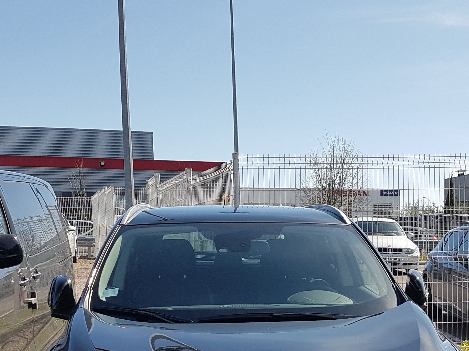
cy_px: 342
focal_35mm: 60
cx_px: 292
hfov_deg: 32.0
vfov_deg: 23.5
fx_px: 813
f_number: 1.7
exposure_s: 1/1836
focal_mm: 4.2
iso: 40
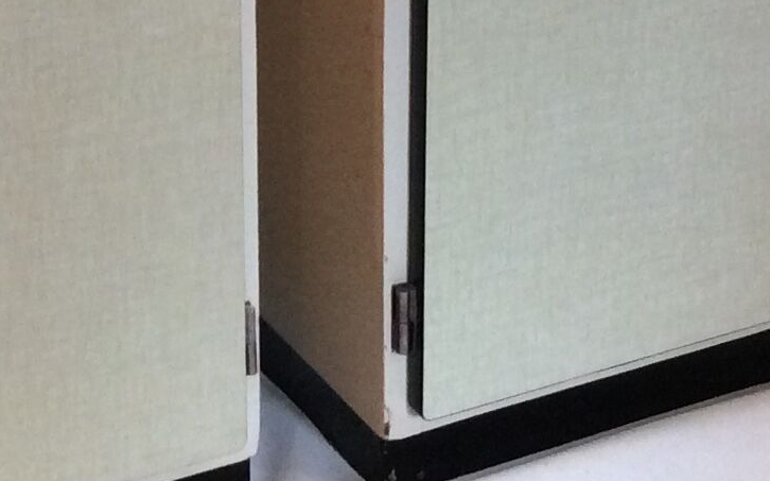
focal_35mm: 121
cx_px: 49
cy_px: -35
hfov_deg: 17.0
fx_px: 2538
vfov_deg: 10.7
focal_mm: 3.3
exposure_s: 1/25
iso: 125
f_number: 2.4
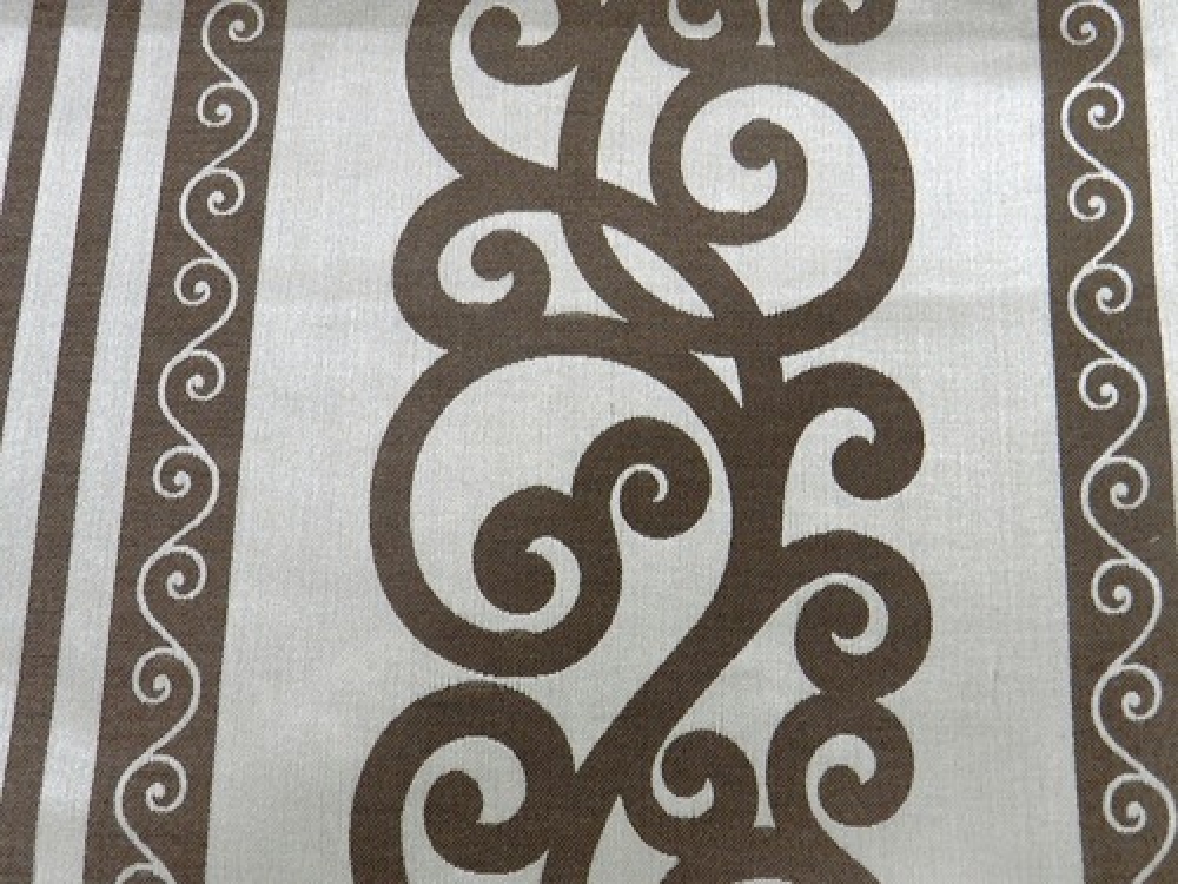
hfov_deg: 36.2
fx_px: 1804
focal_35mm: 53
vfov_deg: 27.5
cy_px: 442
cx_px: 589
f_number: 4.4
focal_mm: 9.4
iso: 400
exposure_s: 1/15
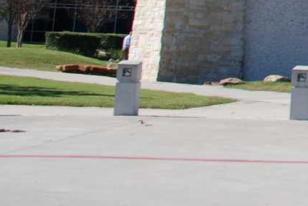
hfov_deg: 12.5
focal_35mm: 130
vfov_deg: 9.9
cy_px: -189
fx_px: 1114
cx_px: 728
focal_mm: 18
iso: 100
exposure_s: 1/200
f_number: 7.1
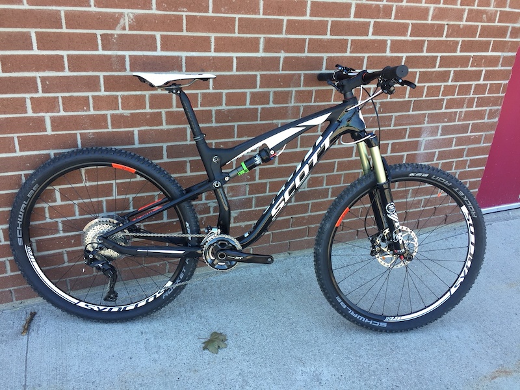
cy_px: 195
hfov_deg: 61.7
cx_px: 260
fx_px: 436
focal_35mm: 29
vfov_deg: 48.2
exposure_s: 1/120
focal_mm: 4.15
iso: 32
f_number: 2.2
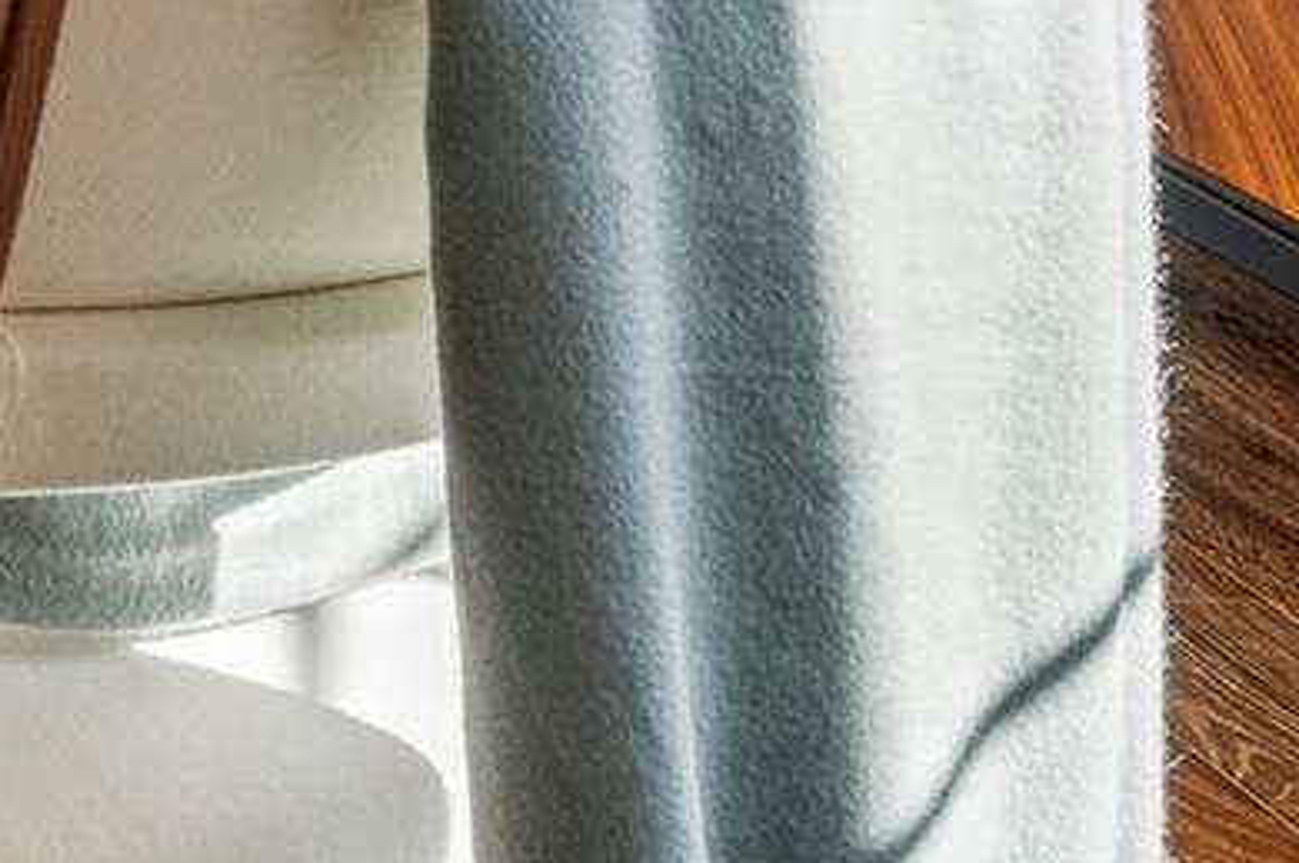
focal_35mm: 105
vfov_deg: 11.5
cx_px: -1446
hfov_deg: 15.0
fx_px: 3784
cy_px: -936
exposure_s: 1/20
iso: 200
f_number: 11
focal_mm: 20
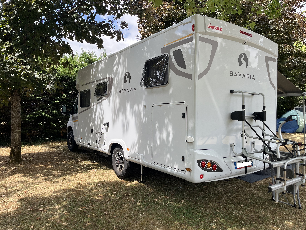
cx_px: 153
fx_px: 230
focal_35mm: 26
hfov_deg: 67.3
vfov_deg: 53.1
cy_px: 115
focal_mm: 5.1
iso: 50
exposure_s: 1/827
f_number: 1.6
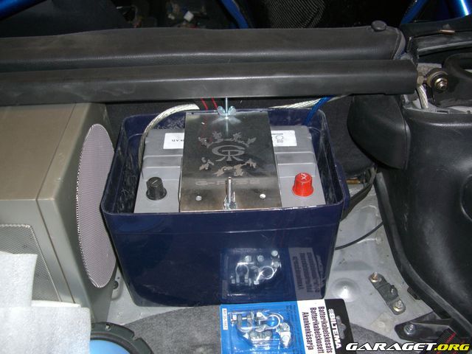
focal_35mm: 38
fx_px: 518
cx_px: 236
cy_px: 177
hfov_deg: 49.0
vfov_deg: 37.7
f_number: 2.8
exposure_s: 1/60
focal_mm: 7.9
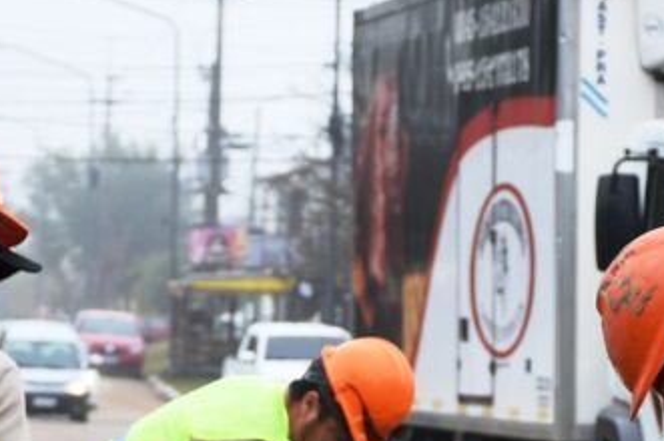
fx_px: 6670
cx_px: 421
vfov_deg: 3.8
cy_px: 718
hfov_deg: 5.7
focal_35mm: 362
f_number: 5
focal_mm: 70
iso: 360
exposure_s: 1/100
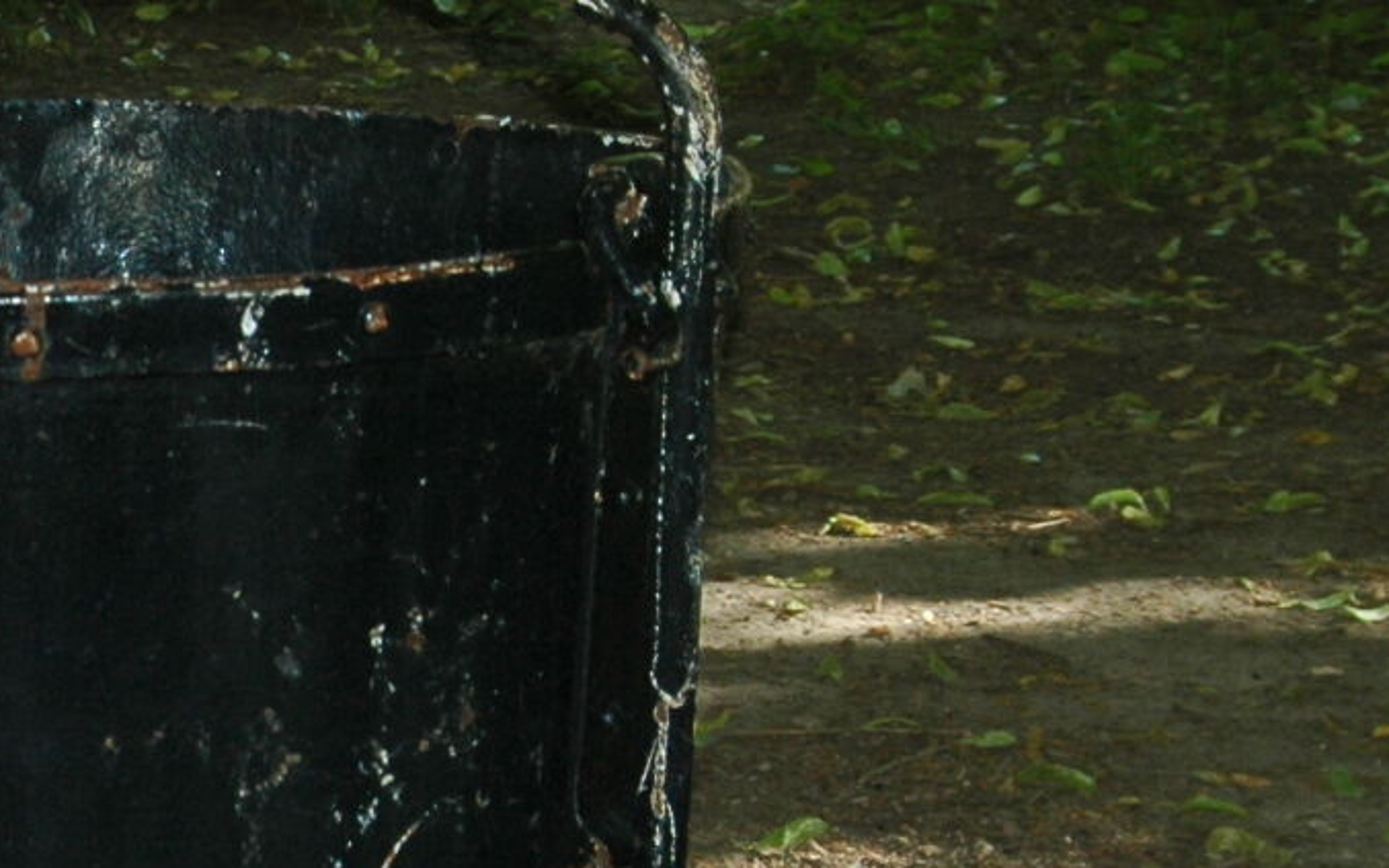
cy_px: 427
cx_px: -720
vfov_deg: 6.5
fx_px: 7646
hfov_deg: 10.0
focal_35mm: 202
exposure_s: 1/125
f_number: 7.1
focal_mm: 40
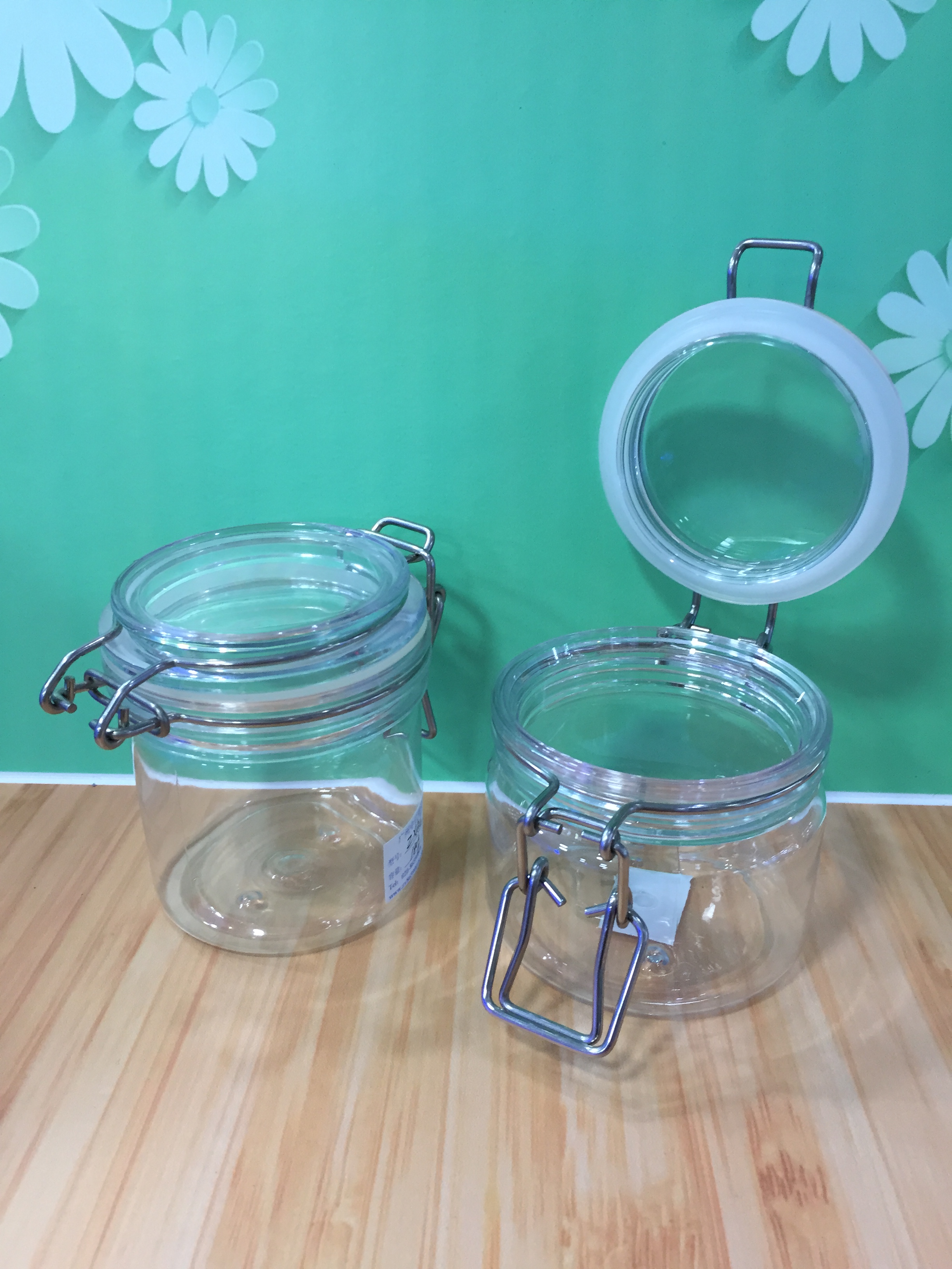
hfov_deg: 48.2
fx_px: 1063
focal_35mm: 29
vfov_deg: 61.7
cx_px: 476
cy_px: 634
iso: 100
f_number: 2.2
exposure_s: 1/33
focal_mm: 4.15
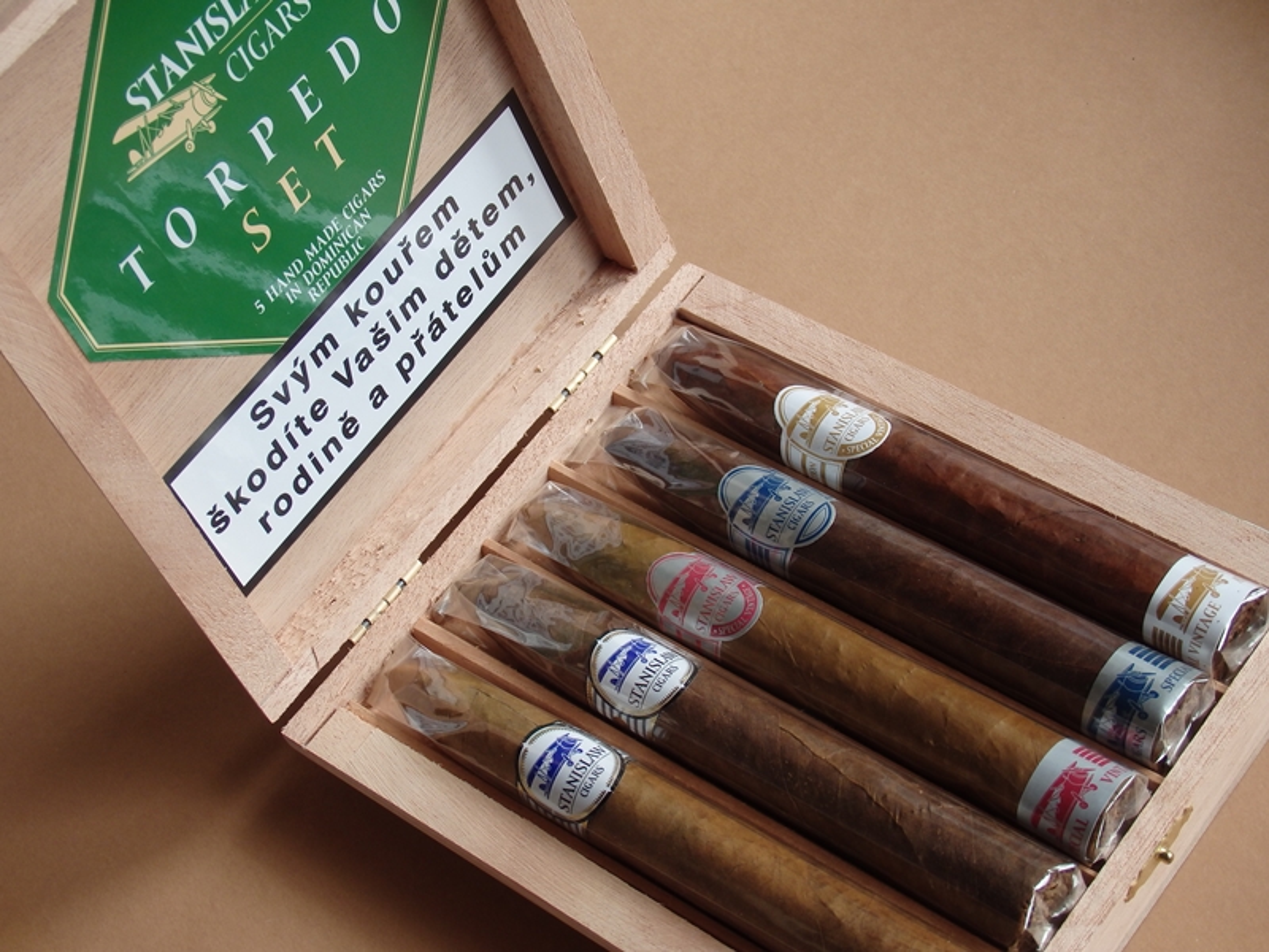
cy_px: 476
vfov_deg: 20.2
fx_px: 2676
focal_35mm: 73
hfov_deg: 26.7
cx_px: 634
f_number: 4.5
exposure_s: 1/40
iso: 125
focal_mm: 13.1
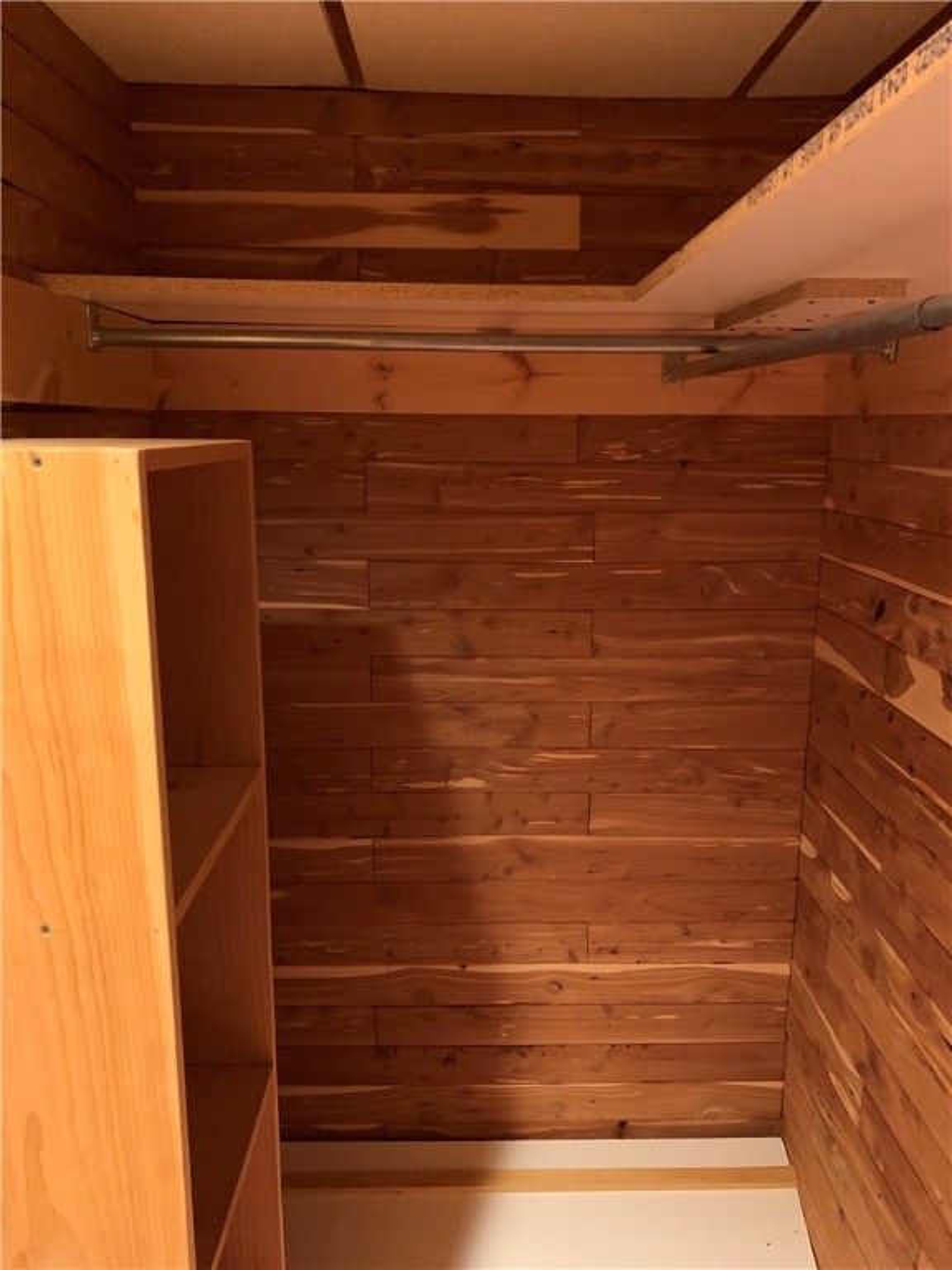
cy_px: 635
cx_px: 476
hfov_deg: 53.1
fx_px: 953
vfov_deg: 67.3
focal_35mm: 26
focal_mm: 4.25
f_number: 1.8
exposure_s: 1/24
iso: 640
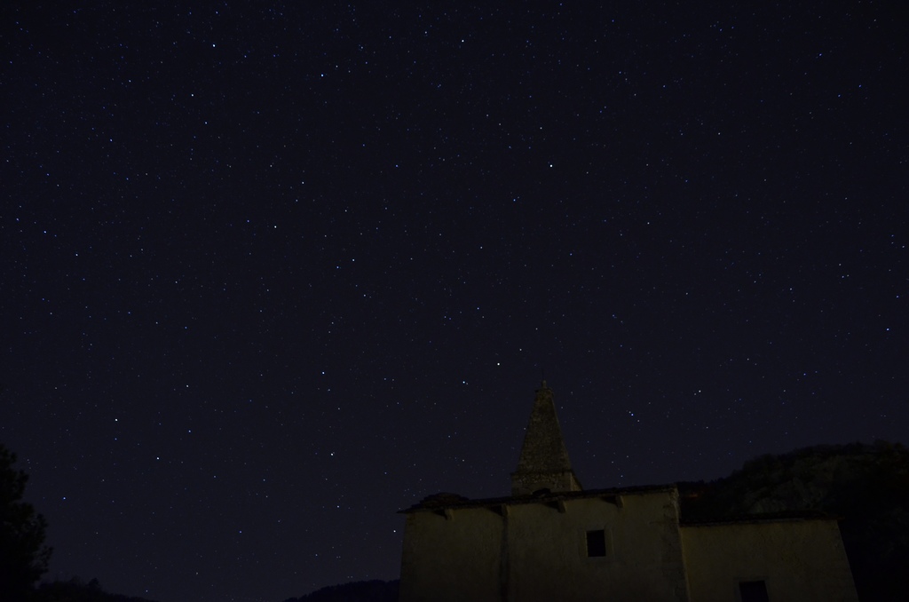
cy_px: 301
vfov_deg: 47.7
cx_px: 454
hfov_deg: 67.5
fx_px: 680
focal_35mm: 27
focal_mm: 18
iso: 800
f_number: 3.5
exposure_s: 15
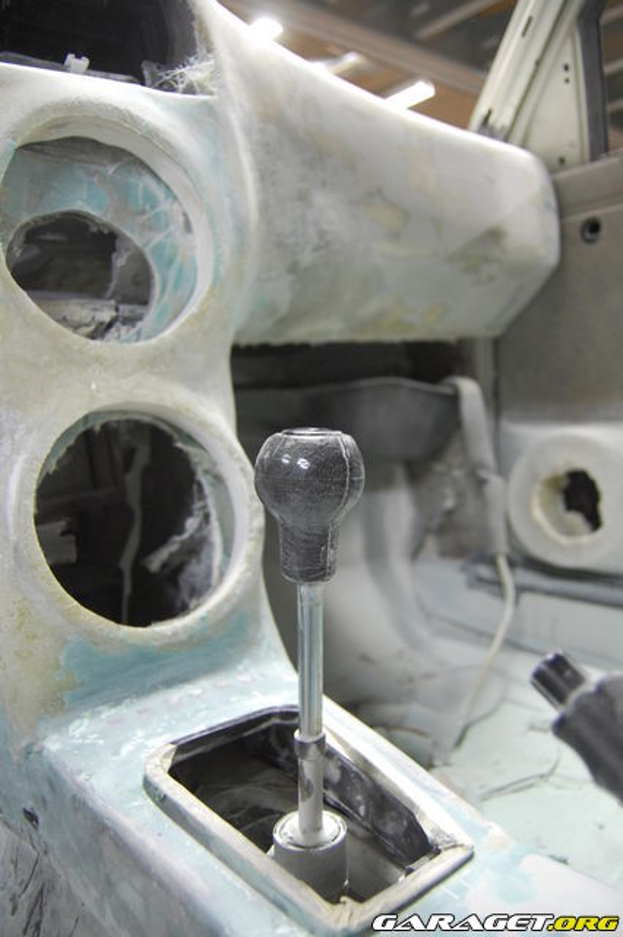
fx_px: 702
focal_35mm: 27
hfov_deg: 47.9
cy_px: 468
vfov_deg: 67.4
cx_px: 312
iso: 800
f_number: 3.5
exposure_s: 1/20
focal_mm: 18
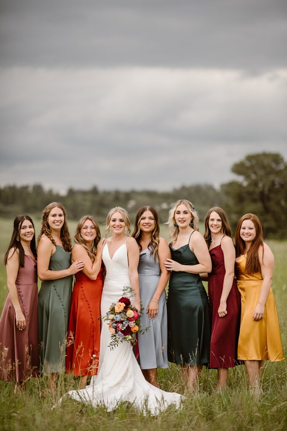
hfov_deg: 16.0
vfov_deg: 23.9
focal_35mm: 85
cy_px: 216
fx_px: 1018
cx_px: 144
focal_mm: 85
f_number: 1.8
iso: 250
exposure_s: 1/4000
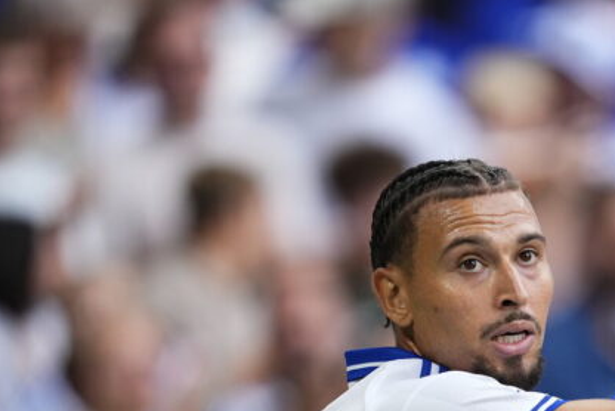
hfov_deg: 2.1
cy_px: 481
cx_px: 649
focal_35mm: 984
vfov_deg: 1.4
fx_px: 16821
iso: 800
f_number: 2.8
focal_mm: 400
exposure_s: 1/1600
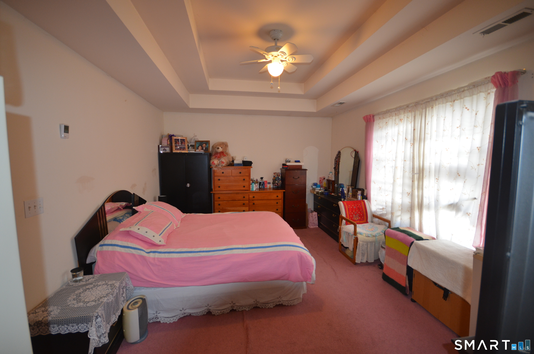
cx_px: 267
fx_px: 222
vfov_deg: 77.1
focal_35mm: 15
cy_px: 177
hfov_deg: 100.5
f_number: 4
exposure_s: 1/60
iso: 450
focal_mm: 10
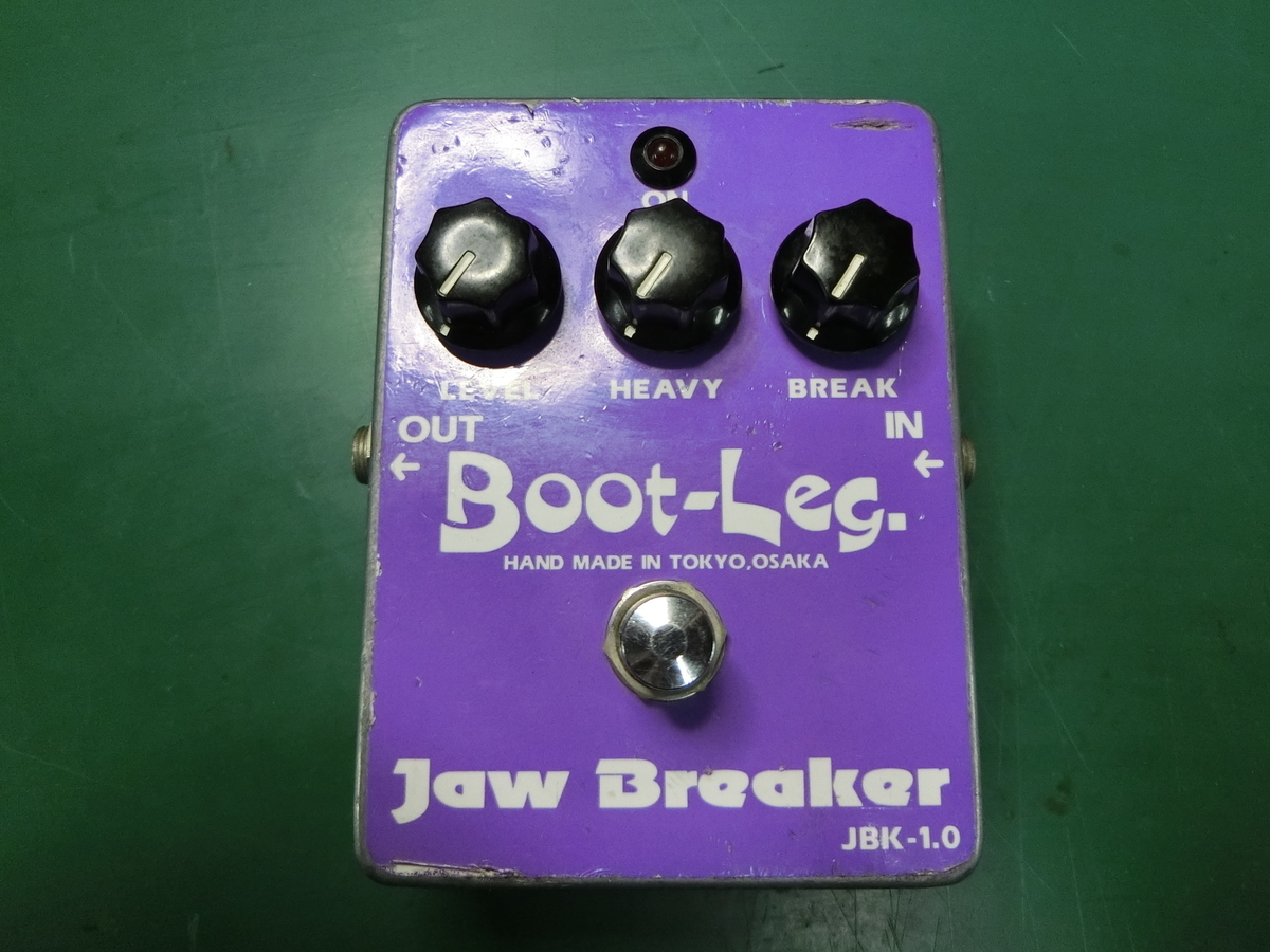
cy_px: 476
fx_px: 917
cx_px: 635
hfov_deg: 69.4
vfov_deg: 54.9
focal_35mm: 25
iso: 400
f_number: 3.5
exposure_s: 1/125
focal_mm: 4.5
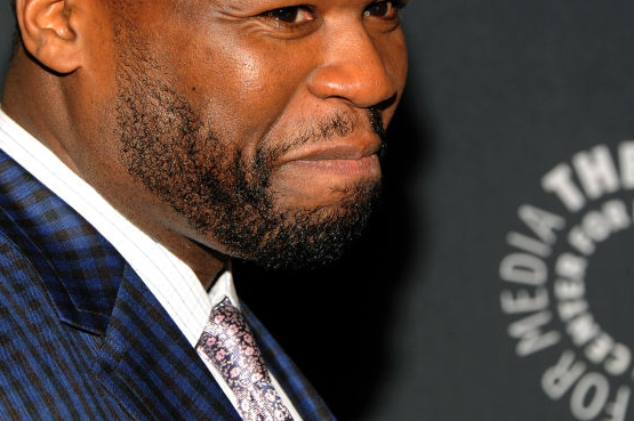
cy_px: 54
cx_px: 242
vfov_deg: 5.5
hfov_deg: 8.3
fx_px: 4381
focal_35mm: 249
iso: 800
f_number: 7.1
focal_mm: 135
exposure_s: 1/160
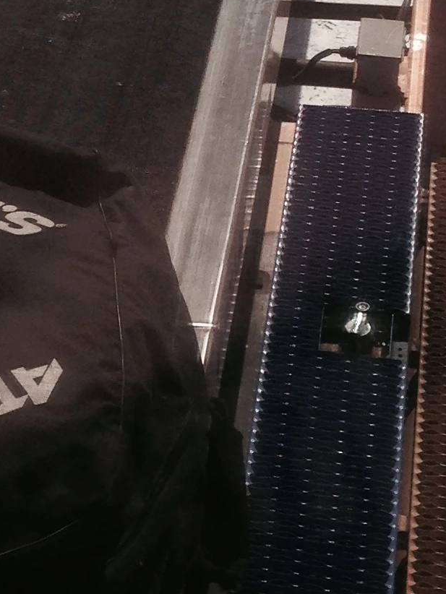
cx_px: 14
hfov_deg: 11.2
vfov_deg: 14.9
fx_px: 2249
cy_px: 39
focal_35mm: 131
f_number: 2.4
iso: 50
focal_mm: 4.12
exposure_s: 1/2584
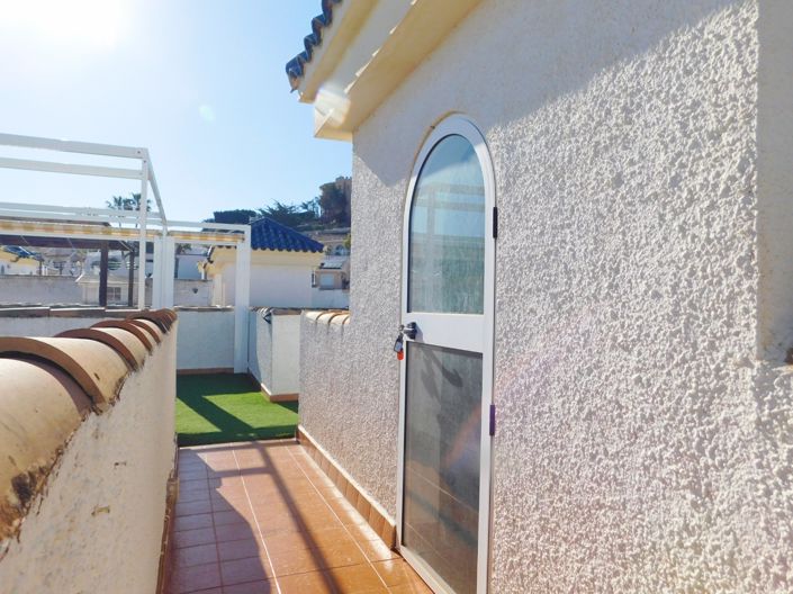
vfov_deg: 58.8
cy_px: 297
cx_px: 396
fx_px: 527
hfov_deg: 74.0
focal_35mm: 23
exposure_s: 1/800
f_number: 6
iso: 125
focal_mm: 4
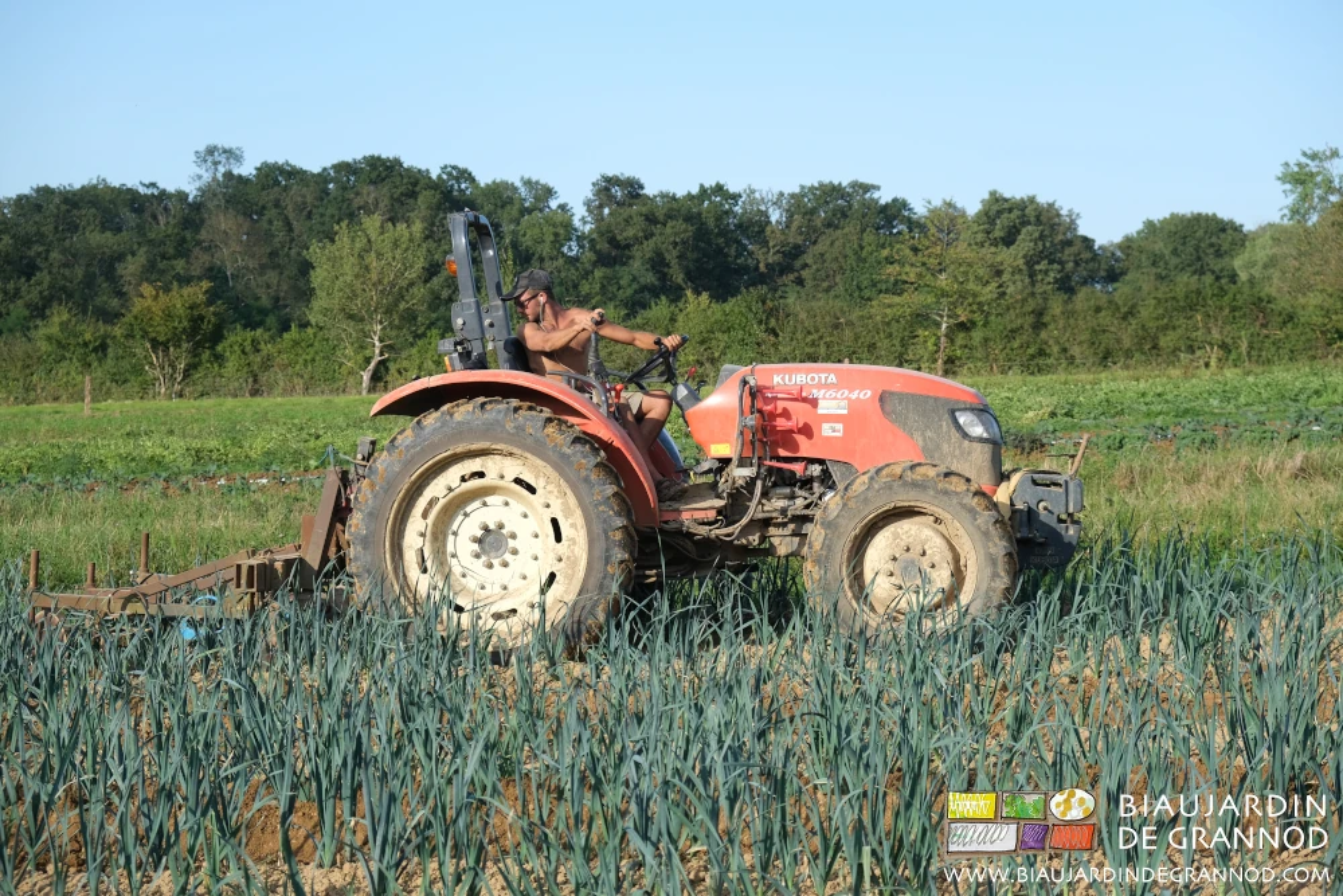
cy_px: 448
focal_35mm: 83
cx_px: 672
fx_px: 3097
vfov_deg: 16.5
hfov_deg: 24.5
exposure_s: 1/500
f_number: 5
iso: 200
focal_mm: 55
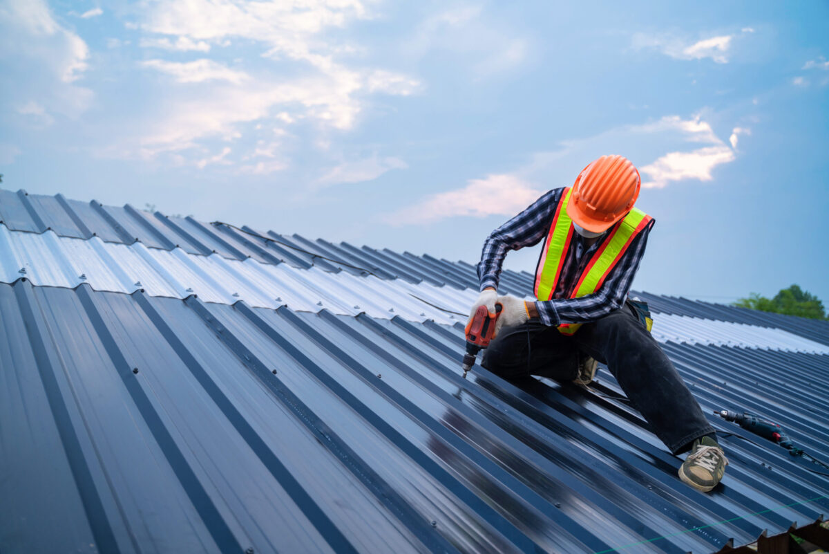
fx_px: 668
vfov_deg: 45.0
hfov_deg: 63.6
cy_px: 277
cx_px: 414
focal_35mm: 29
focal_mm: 29
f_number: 2.8
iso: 200
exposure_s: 1/500
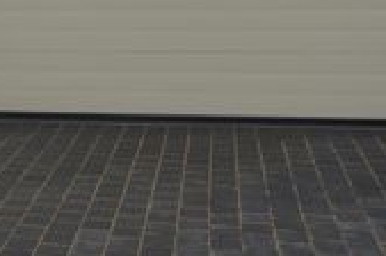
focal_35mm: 78
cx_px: 48
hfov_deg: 25.3
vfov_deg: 16.6
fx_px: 835
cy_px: -56
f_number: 5.6
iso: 125
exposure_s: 1/400
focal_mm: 10.4
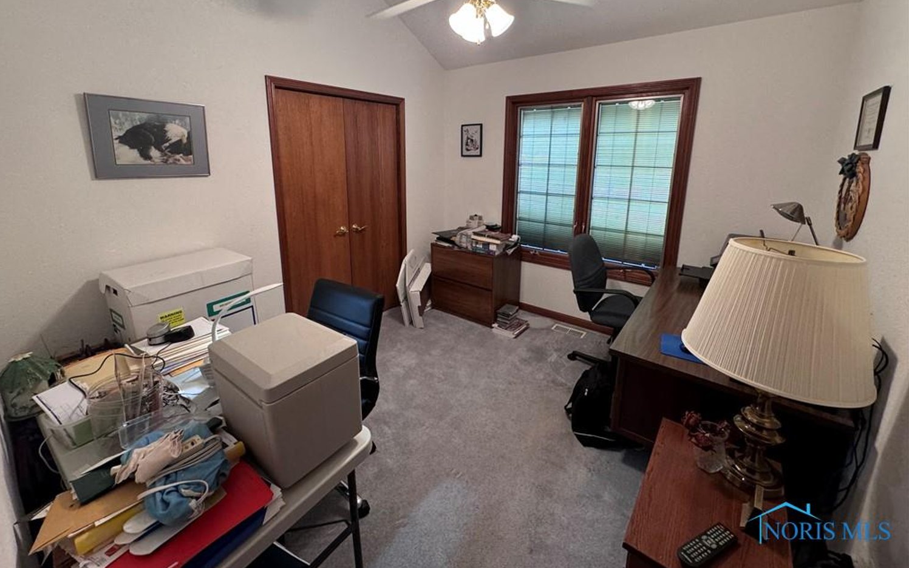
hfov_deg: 101.5
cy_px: 226
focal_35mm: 15
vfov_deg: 74.0
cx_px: 450
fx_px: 372
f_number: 2.2
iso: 200
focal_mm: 2.22
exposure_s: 1/60
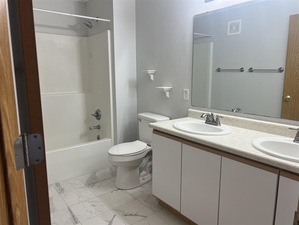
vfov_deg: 53.1
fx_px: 225
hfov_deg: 67.3
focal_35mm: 26
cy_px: 112
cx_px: 150
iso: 50
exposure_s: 1/120
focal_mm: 5.7
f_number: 1.5
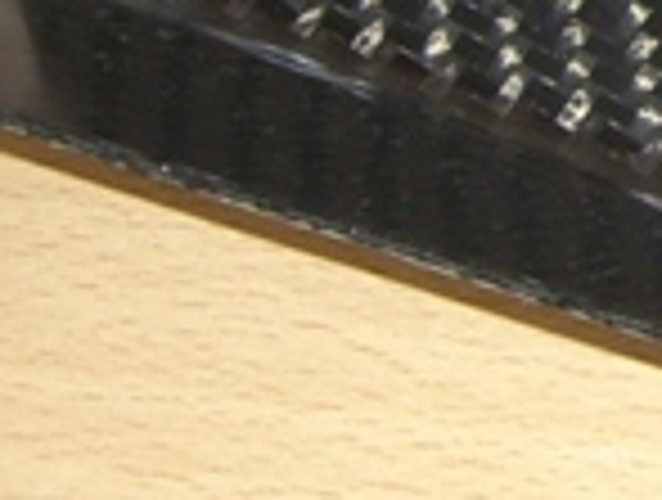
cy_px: -248
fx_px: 3163
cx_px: 1310
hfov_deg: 10.9
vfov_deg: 8.8
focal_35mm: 165
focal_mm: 6.2
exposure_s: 1/60
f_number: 2.7
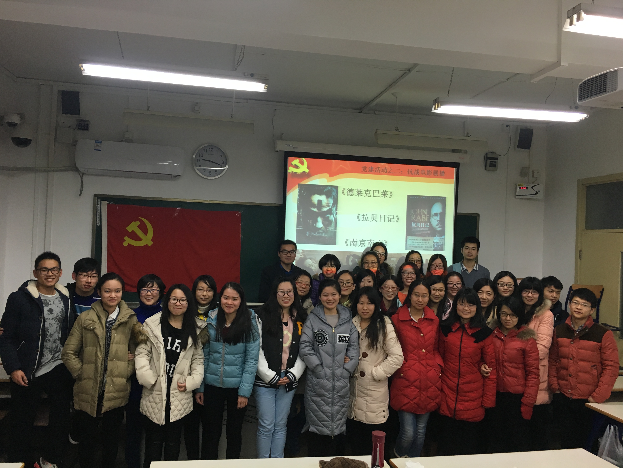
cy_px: 234
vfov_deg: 48.2
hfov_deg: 61.7
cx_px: 312
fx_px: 522
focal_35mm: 29
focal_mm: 4.15
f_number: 2.2
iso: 50
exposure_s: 1/33
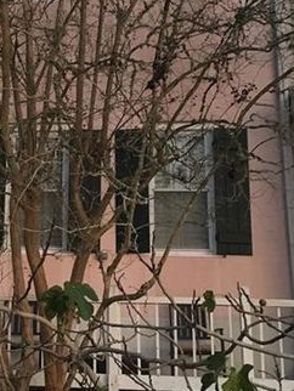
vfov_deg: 32.1
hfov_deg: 23.7
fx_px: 679
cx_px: 26
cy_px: 178
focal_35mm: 60
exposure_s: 1/15
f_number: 2.2
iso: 500
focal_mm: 4.15
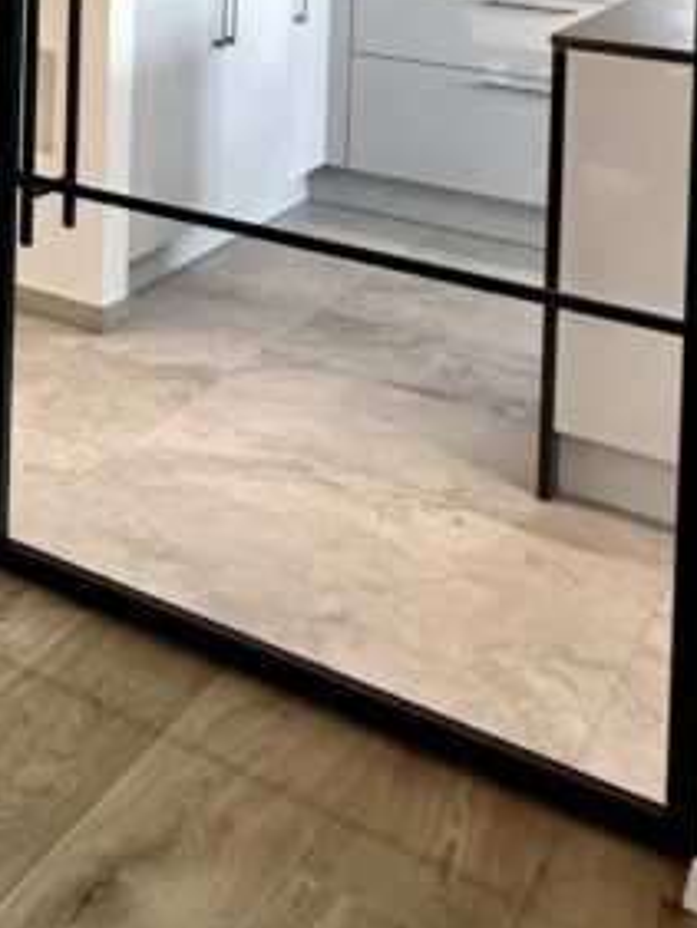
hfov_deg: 22.1
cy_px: 63
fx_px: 1368
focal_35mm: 51
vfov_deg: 34.9
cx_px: -426
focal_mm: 2.22
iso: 160
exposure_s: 1/99
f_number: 2.2
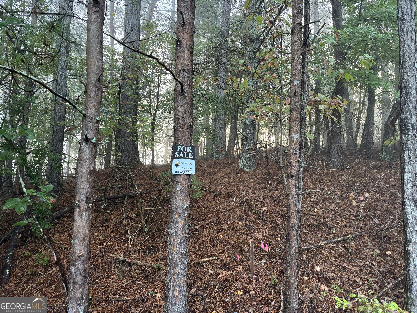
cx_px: 208
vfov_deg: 53.1
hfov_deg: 67.3
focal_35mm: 26
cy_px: 156
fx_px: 313
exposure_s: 1/60
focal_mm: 5.96
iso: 400
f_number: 1.6
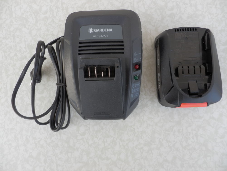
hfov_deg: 71.6
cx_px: 114
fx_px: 157
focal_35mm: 24
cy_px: 86
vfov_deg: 56.8
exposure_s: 1/80
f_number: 3
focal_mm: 4.2
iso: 80
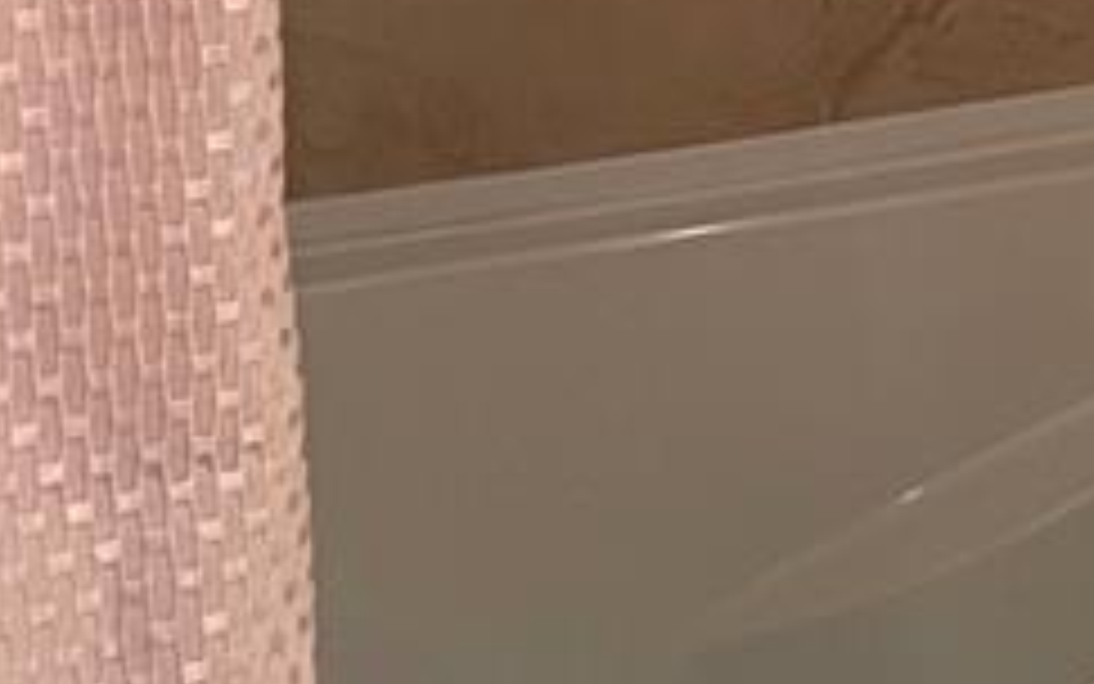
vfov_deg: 9.3
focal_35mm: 136
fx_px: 4056
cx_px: 1688
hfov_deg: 14.3
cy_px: -464
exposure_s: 1/60
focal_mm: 4.2
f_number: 1.6
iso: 200
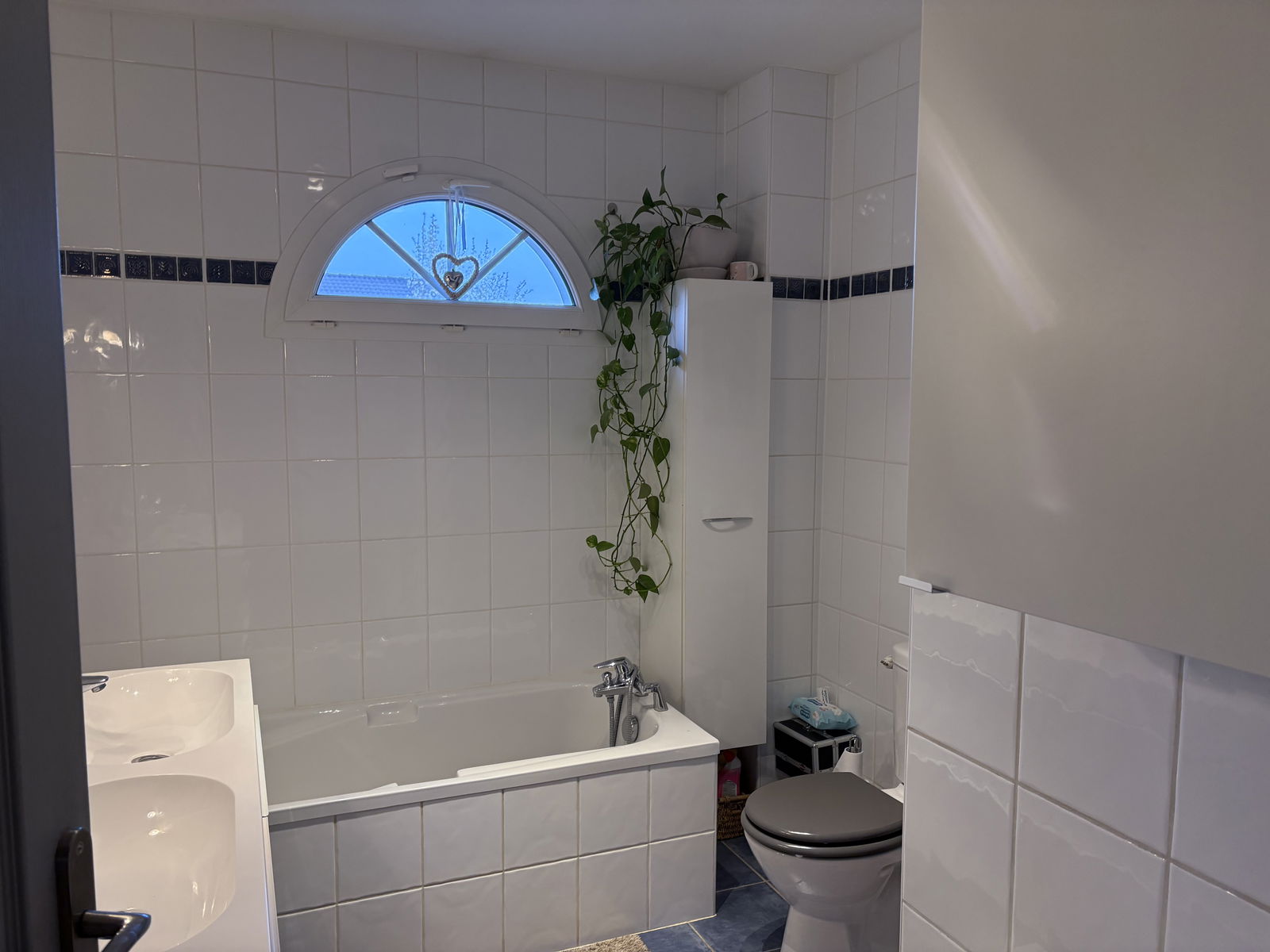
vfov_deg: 53.1
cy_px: 476
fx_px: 954
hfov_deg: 67.3
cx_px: 635
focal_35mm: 26
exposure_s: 1/50
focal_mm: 5.96
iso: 125
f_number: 1.6
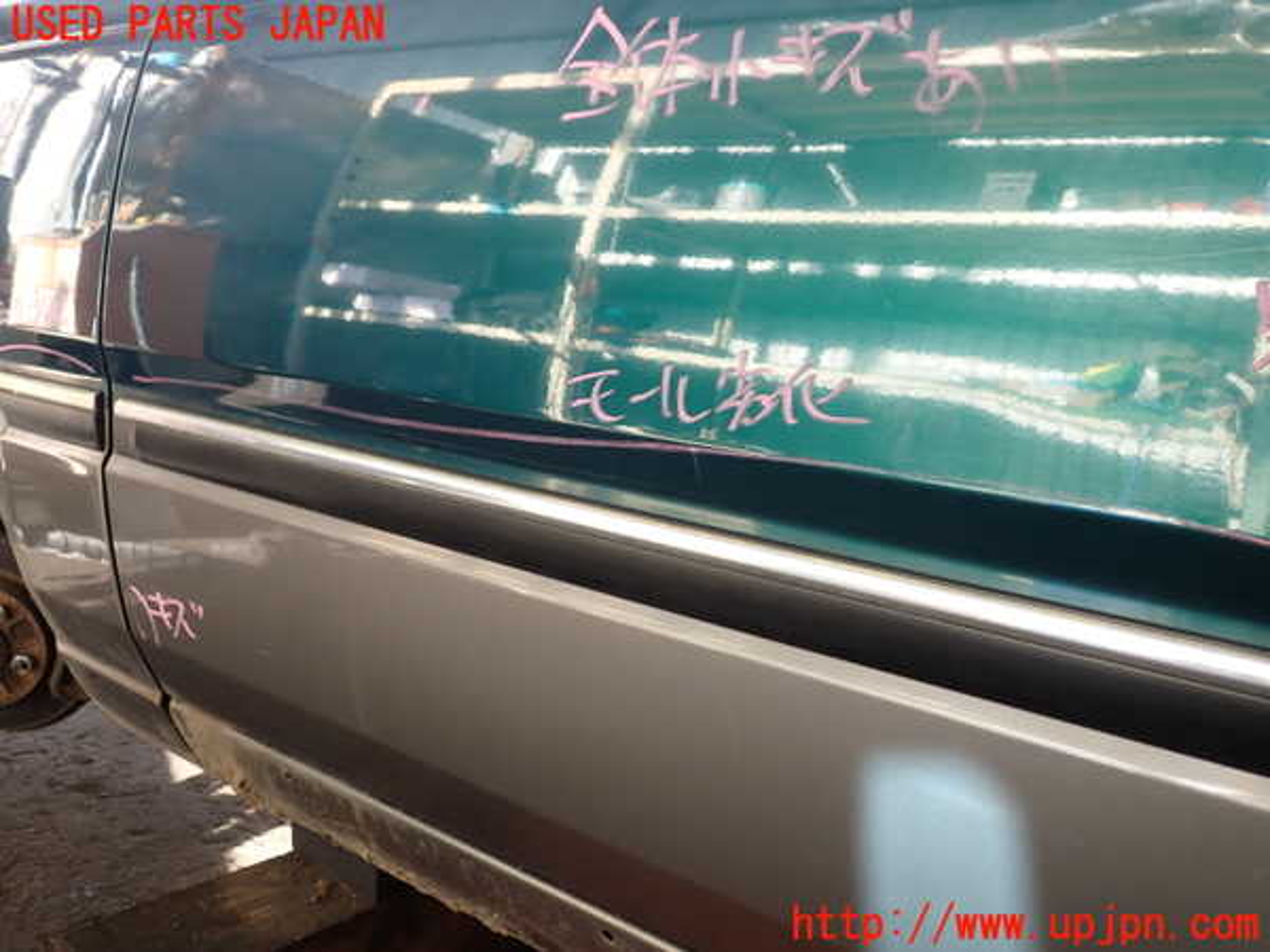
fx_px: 1174
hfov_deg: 56.8
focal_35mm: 32
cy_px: 476
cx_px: 635
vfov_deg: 44.2
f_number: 2.4
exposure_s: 1/125
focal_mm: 5.79
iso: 160
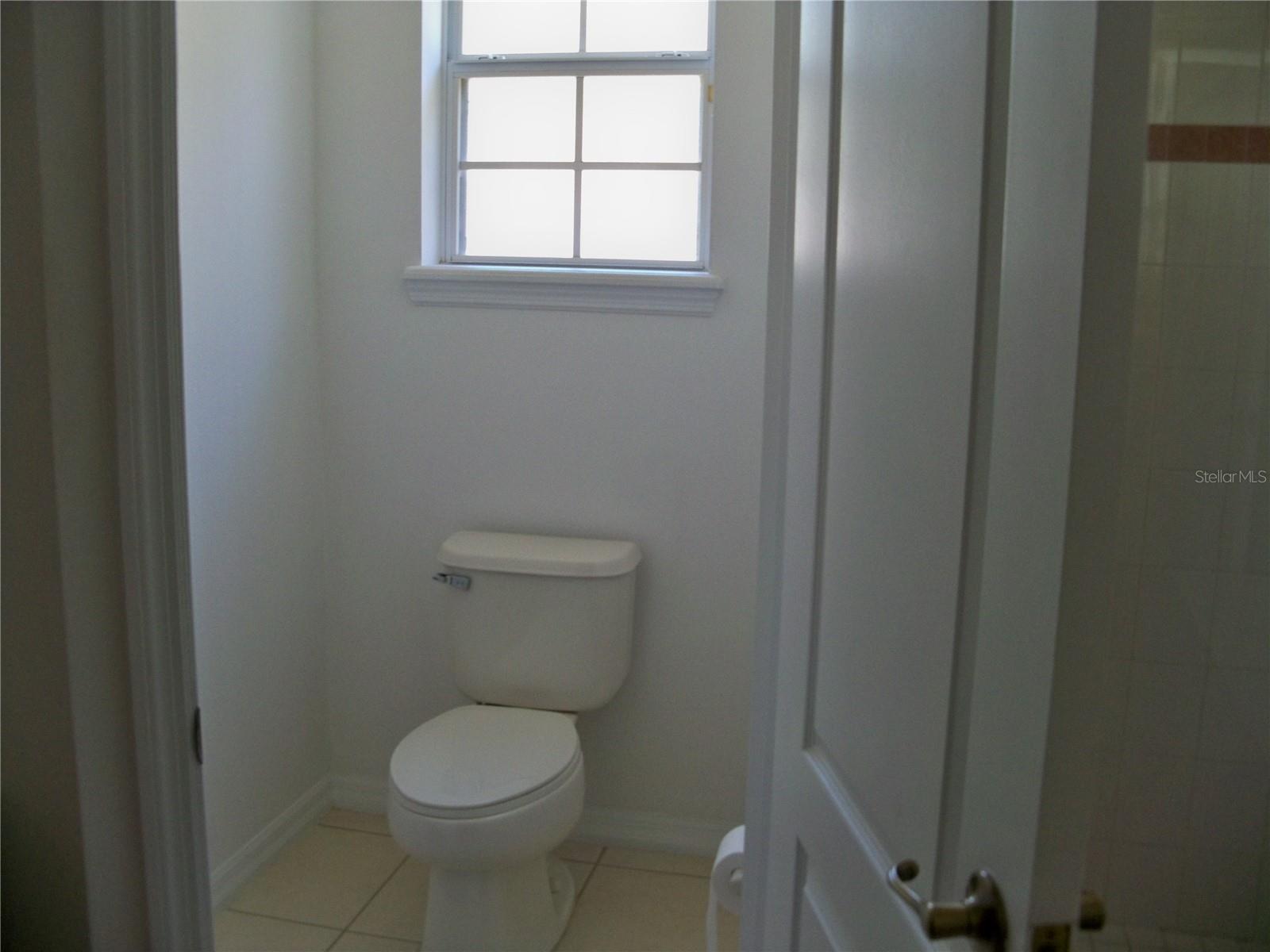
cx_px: 635
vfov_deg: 40.7
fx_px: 1284
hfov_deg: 52.6
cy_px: 476
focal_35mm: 35
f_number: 3.5
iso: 200
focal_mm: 6.2
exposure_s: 1/30
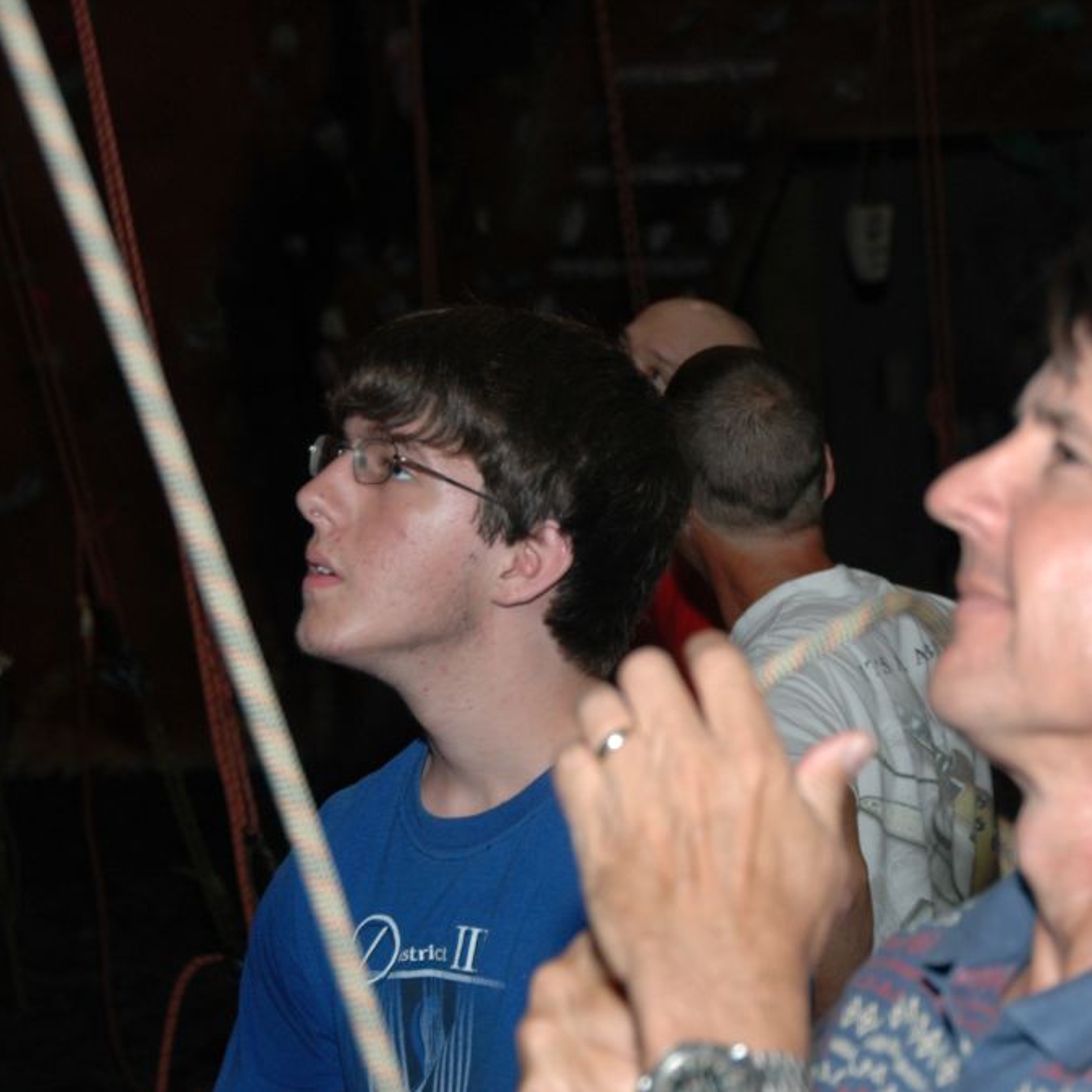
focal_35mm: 120
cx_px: 731
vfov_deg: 14.5
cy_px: 548
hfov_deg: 14.5
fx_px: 4283
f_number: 5
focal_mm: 62
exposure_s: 1/60
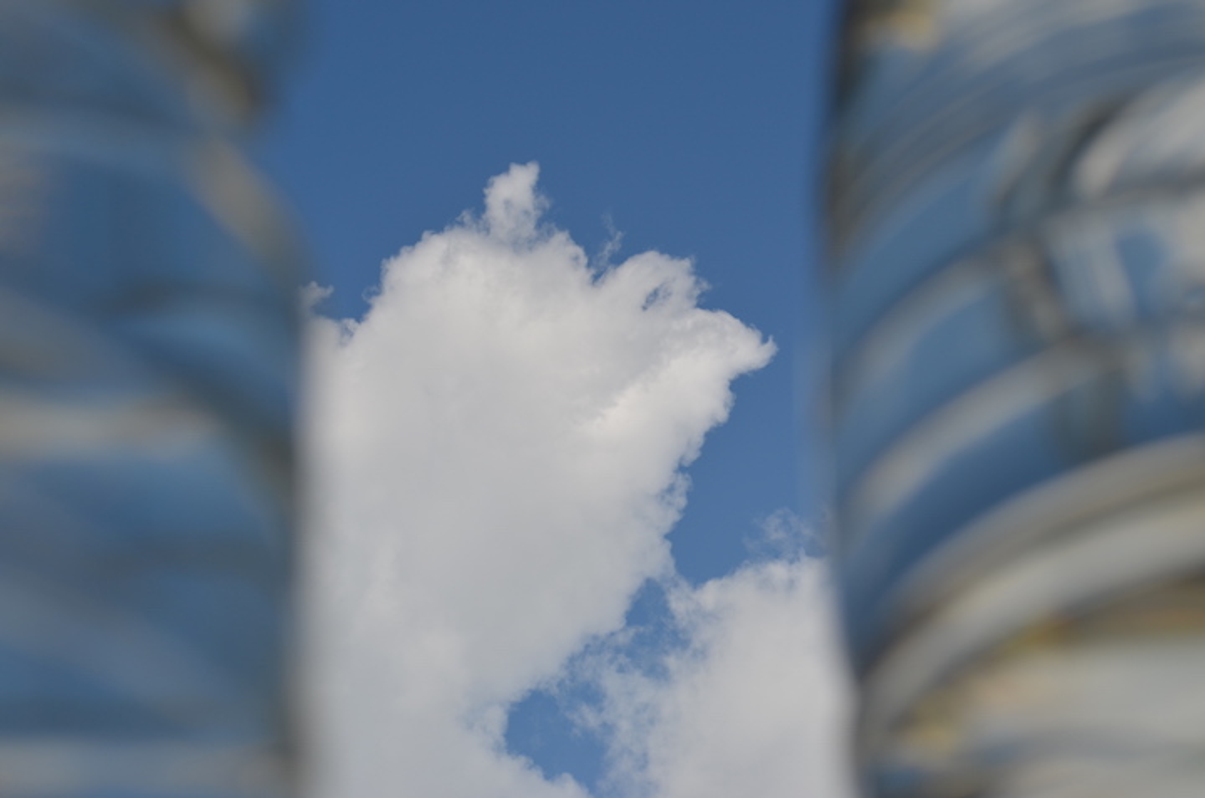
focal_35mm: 82
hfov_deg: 24.7
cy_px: 399
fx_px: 2756
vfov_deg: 16.5
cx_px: 602
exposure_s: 1/400
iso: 100
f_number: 10
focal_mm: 55
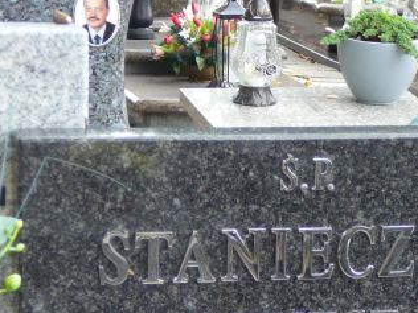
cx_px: 294
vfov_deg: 8.4
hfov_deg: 11.2
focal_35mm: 176
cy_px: 284
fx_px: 2125
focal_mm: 13
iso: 125
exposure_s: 1/30
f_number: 3.8
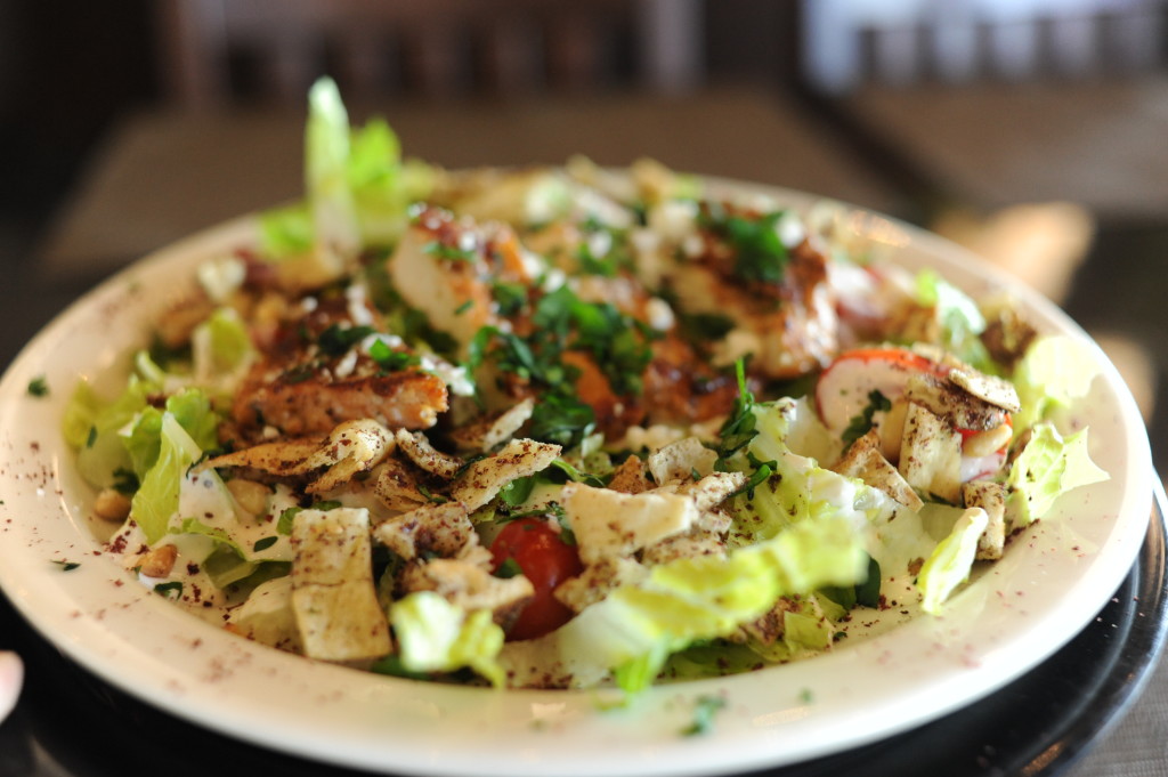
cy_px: 388
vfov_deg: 37.8
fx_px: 1135
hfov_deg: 54.5
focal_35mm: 35
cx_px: 584
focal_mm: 35
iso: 2000
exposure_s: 1/320
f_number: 3.5
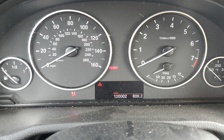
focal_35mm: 30
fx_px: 183
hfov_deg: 62.8
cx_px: 121
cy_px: 56
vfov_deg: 41.6
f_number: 1.5
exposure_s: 1/60.2
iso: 85
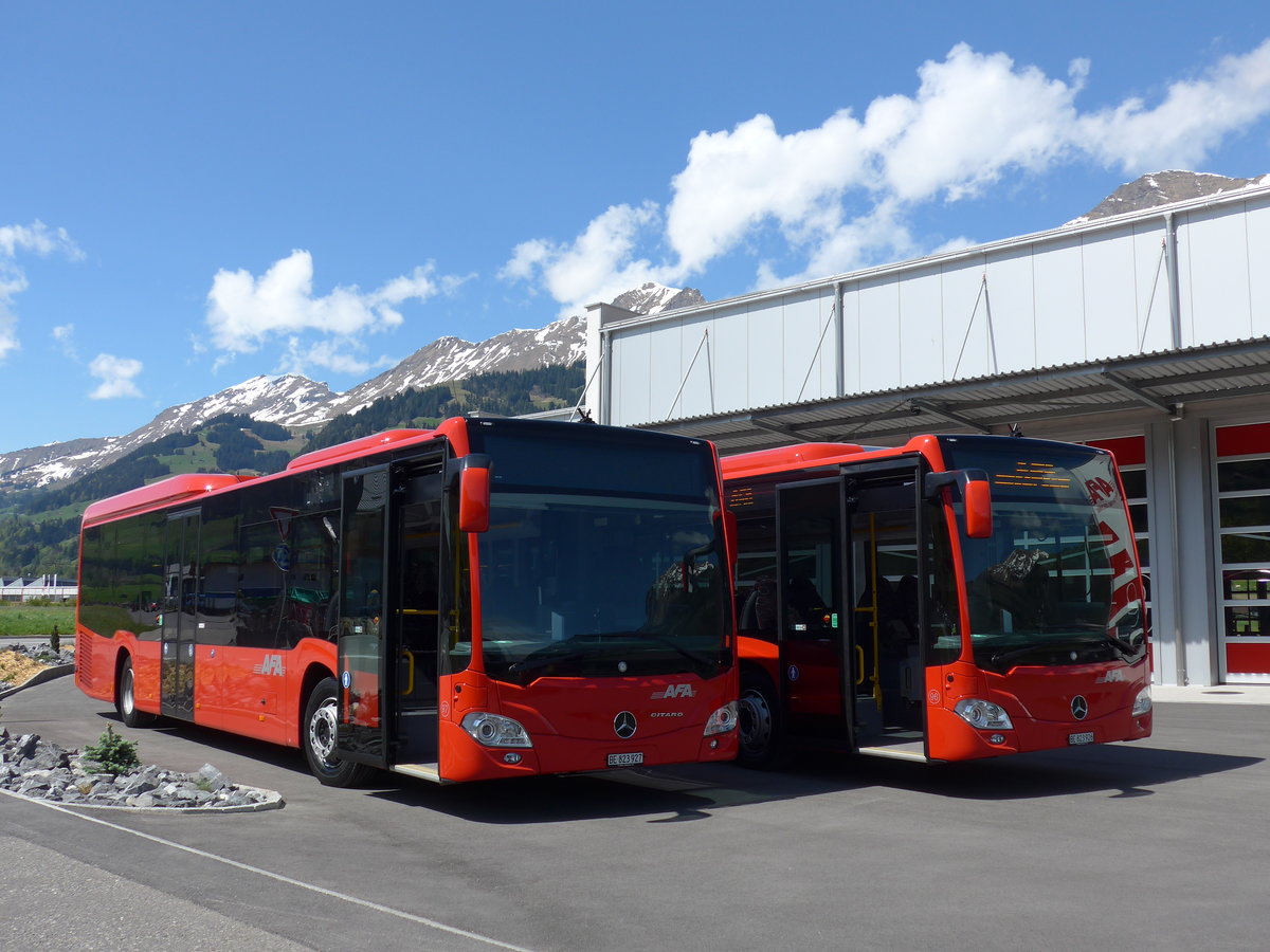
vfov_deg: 39.7
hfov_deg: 51.4
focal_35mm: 36
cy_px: 476
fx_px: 1321
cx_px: 635
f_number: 2.8
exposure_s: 1/2000
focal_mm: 7.5
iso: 80
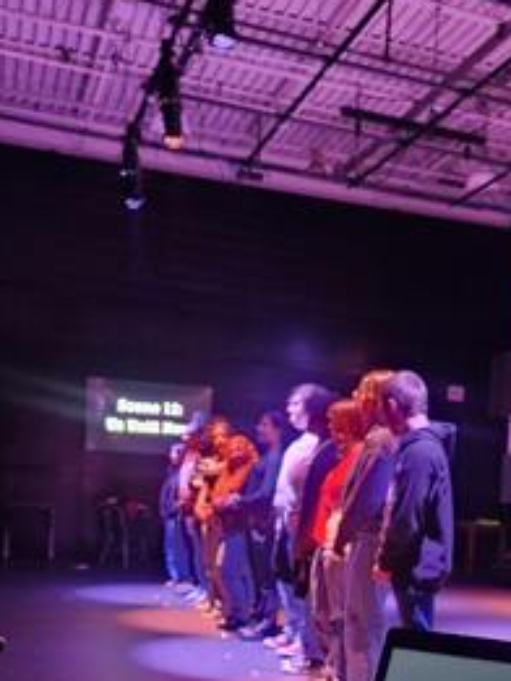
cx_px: 314
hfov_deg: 32.8
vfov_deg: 40.2
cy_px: 595
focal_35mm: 44
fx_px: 865
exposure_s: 1/33.6
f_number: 1.8
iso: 640
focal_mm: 5.4
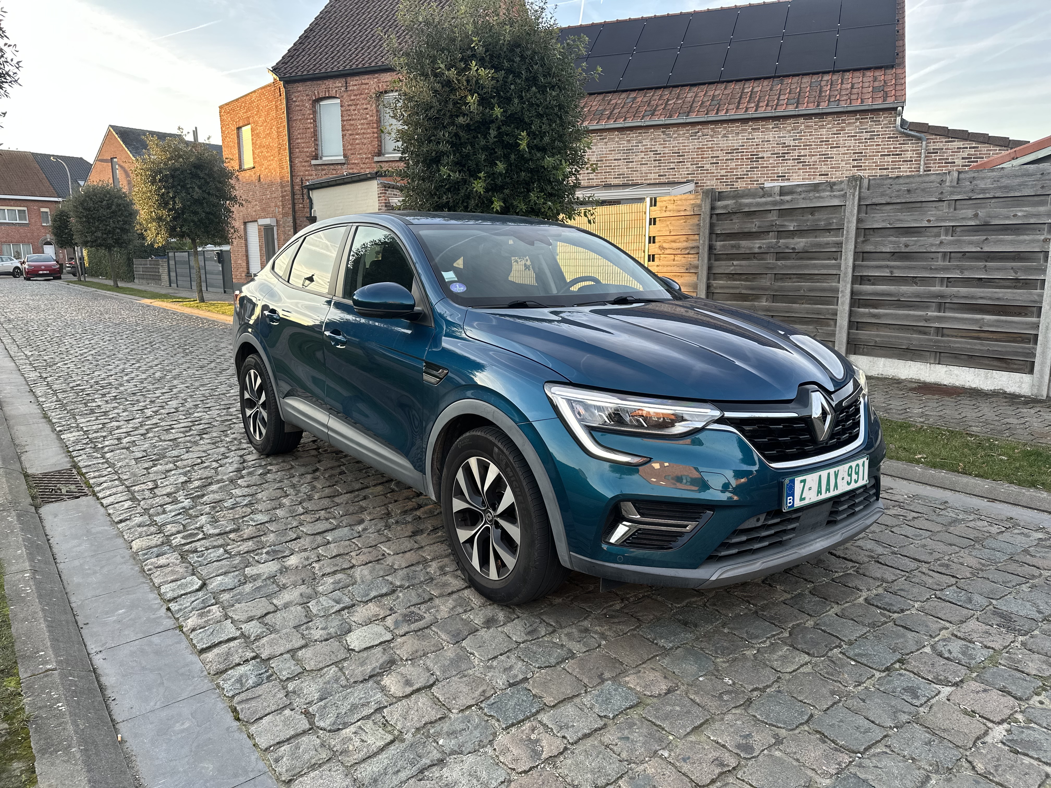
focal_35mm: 24
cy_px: 394
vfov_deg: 56.8
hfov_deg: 71.6
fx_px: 729
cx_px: 526
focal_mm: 6.86
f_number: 1.78
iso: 80
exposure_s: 1/279
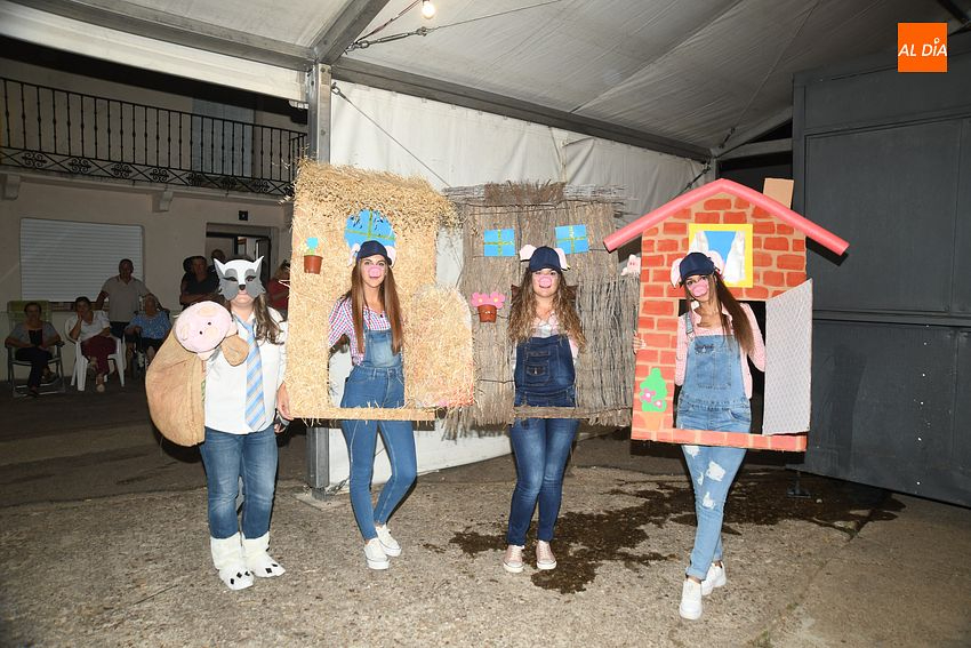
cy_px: 324
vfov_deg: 49.6
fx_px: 701
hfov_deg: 69.4
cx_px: 486
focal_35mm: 26
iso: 800
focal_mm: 26
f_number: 6.3
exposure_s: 1/50
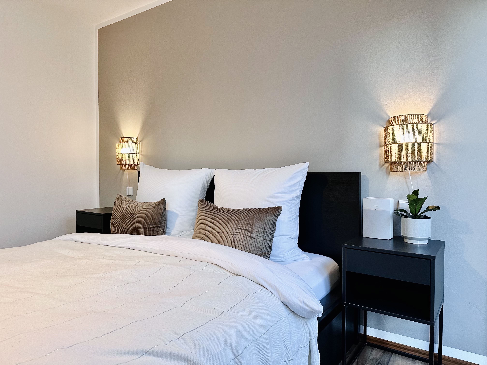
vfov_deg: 56.8
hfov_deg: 71.6
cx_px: 244
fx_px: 338
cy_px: 182
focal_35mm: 24
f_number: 1.78
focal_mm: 6.86
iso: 200
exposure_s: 1/100
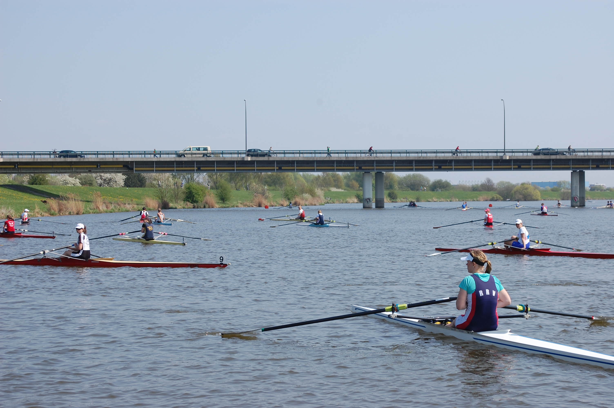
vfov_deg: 16.5
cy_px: 204
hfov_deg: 24.6
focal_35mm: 82
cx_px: 307
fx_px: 1406
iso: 200
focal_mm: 55
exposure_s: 1/320
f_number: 9
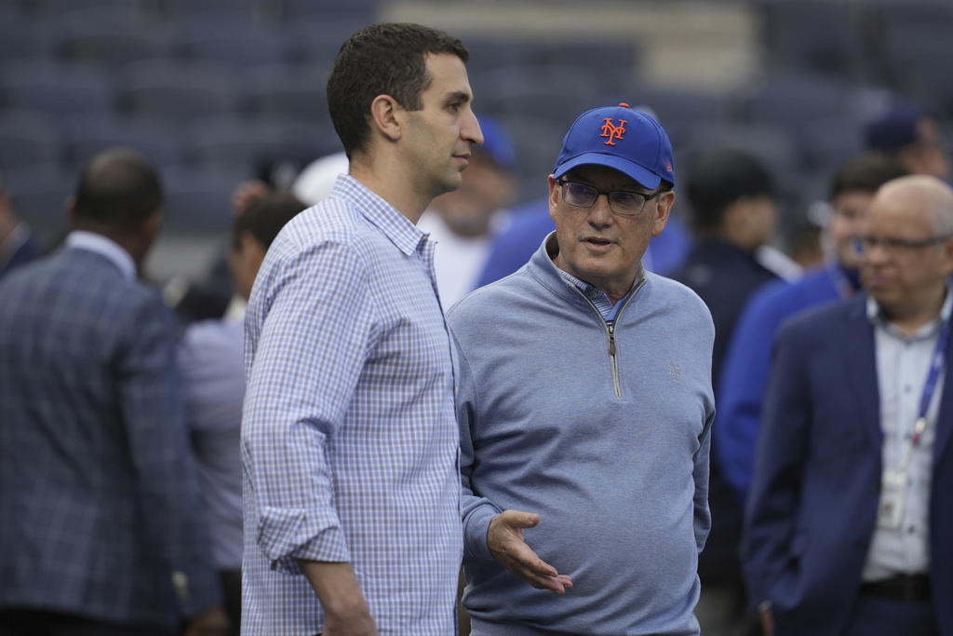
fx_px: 11913
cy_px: 318
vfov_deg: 3.1
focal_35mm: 450
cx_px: 476
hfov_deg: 4.6
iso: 400
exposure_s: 1/2000
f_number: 2.8
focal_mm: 300
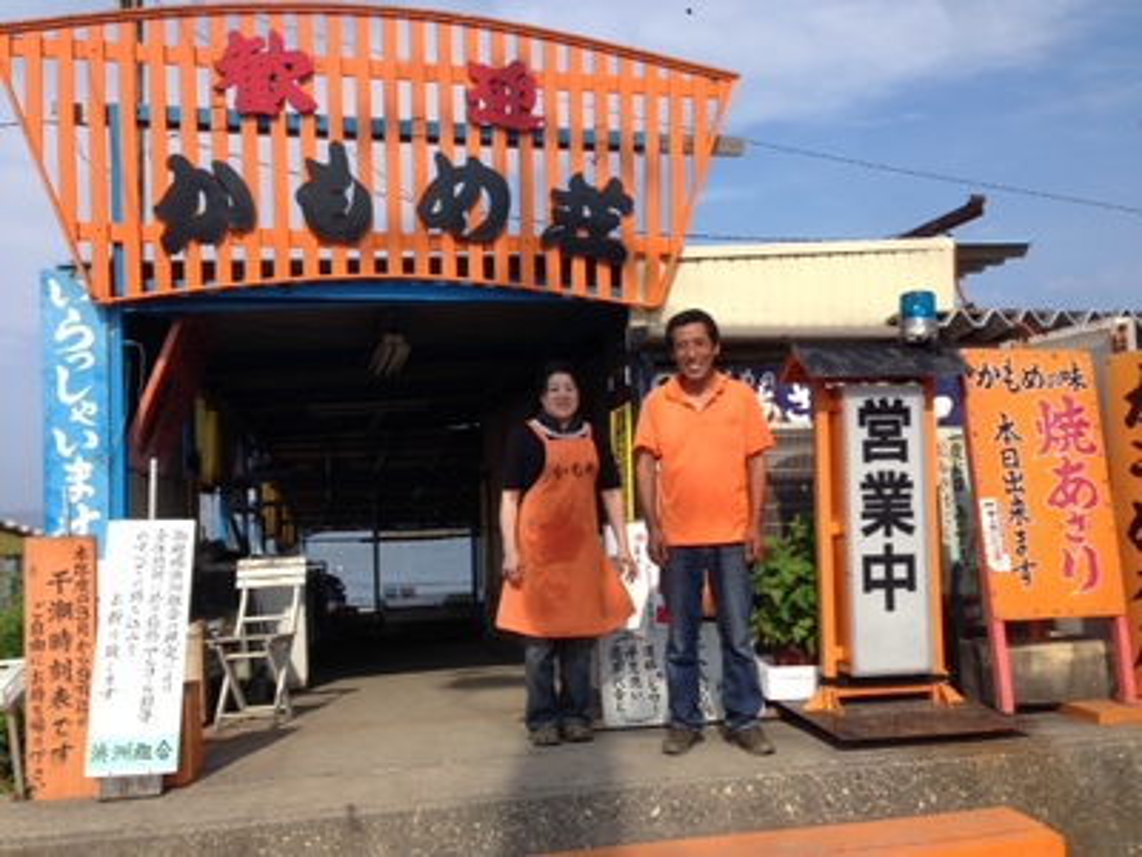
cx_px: 571
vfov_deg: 42.9
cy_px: 428
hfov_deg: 55.4
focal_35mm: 33
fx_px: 1089
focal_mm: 4.12
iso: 50
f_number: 2.4
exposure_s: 1/1427
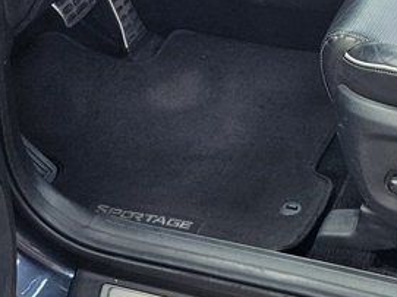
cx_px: 360
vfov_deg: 13.8
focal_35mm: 102
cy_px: -119
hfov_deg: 18.9
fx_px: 1169
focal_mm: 5.4
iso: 200
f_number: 1.8
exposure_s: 1/180
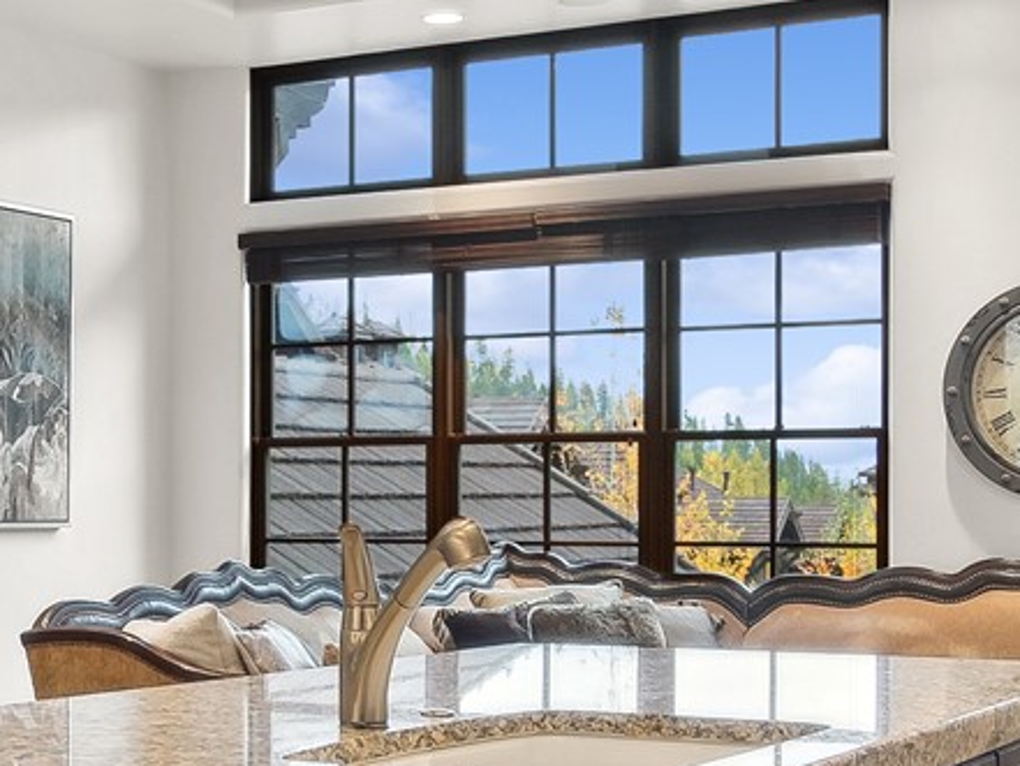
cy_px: 451
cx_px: 136
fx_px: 2093
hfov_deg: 26.6
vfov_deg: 20.7
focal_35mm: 71
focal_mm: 10
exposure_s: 1/4
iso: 100
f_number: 6.3
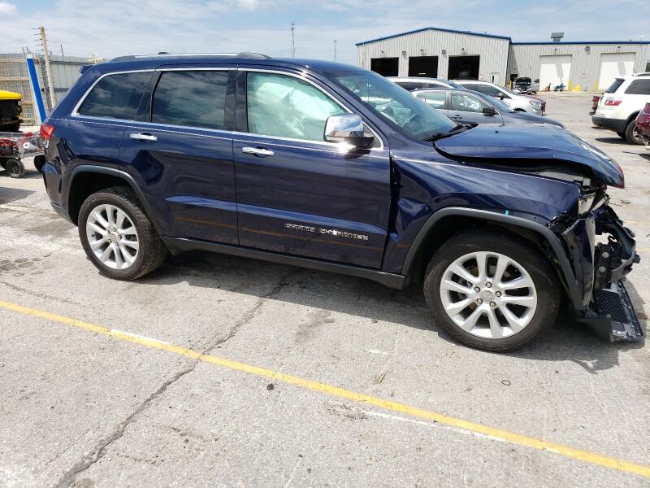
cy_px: 244
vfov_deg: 53.1
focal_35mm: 26
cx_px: 325
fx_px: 488
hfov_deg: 67.3
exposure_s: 1/3333
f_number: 1.5
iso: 50
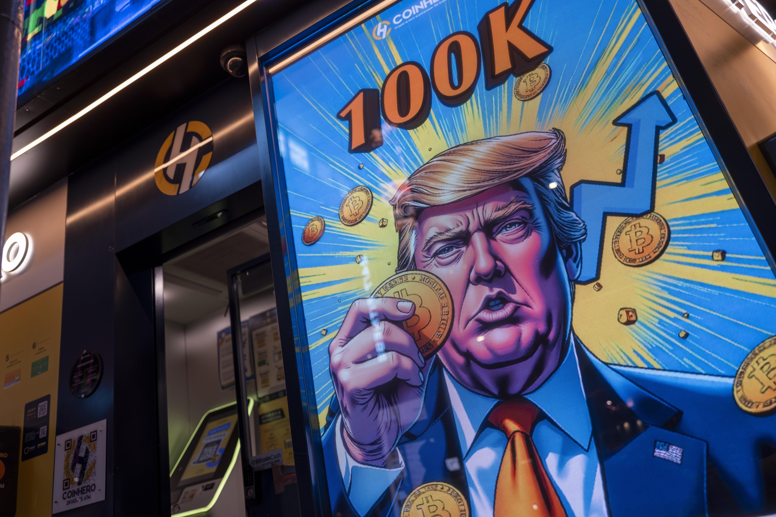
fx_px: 603
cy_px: 258
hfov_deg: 65.5
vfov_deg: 46.4
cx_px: 388
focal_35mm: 28
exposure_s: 1/125
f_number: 1.7
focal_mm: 28
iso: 125
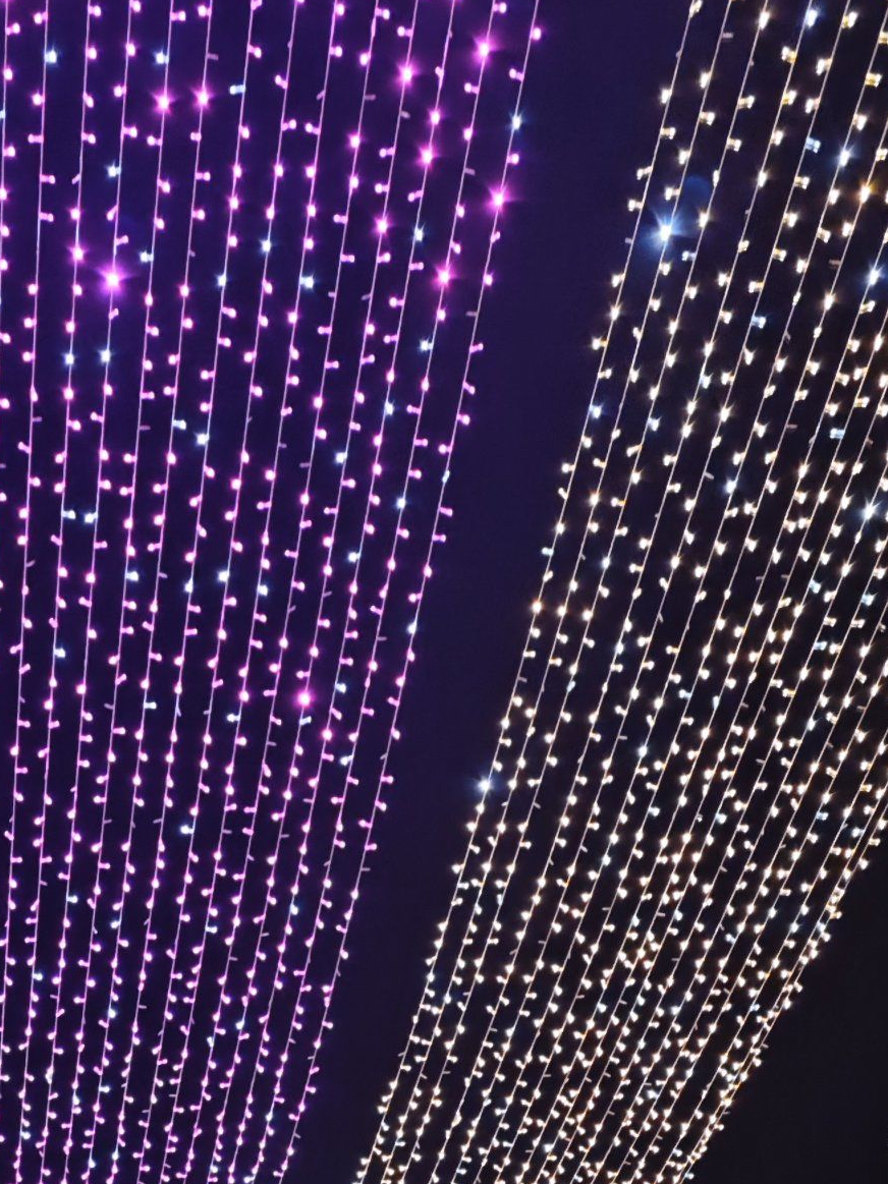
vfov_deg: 31.5
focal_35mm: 54
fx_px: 1847
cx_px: -74
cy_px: 1302
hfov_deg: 25.2
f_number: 1.42
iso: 200
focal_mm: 6.68
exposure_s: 1/100
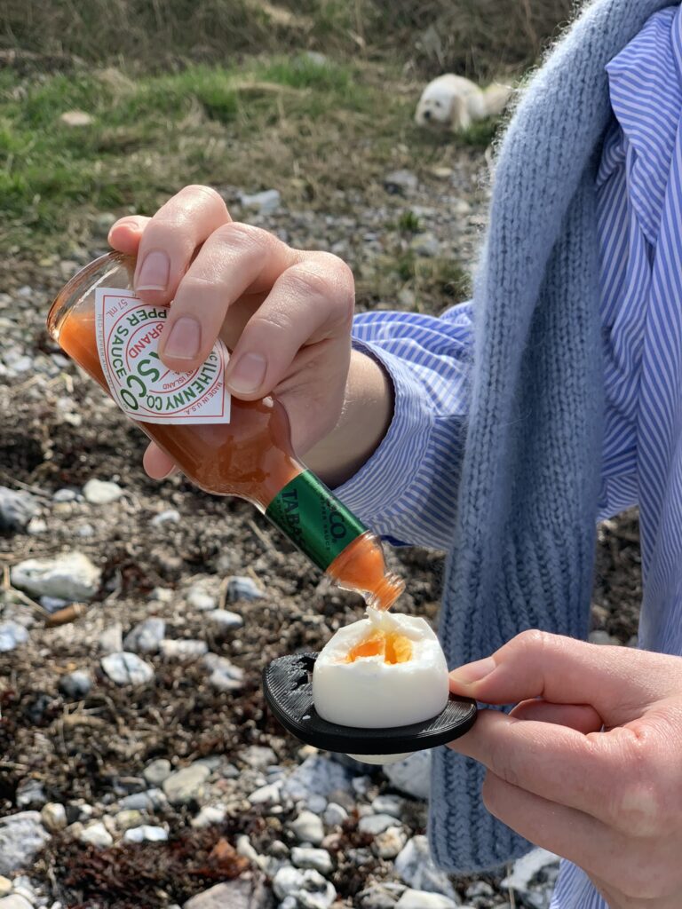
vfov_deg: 36.8
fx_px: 1366
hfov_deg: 28.0
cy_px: 454
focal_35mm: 52
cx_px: 341
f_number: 2.4
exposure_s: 1/600
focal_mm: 6
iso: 16
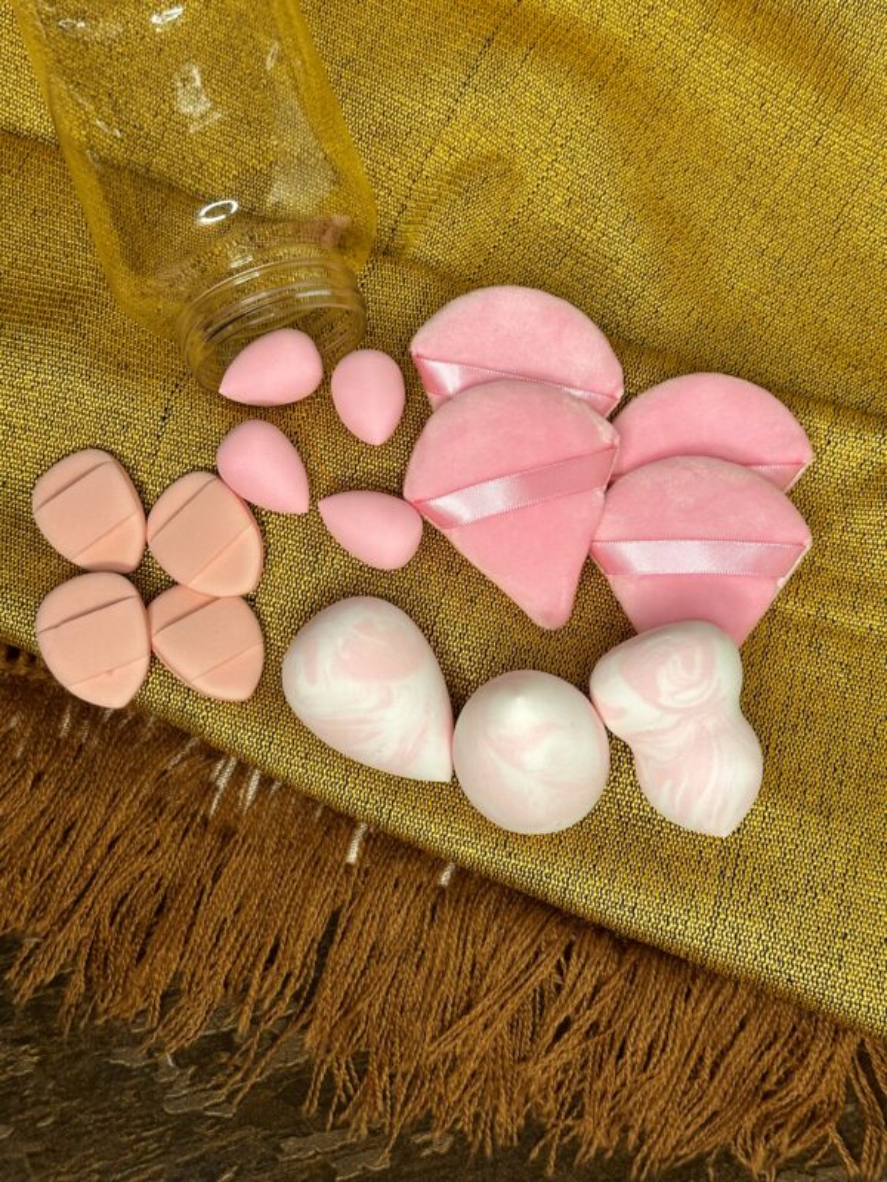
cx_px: 444
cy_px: 591
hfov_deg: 30.3
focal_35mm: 48
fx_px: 1640
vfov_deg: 39.7
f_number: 1.78
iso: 200
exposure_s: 1/33
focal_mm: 6.86
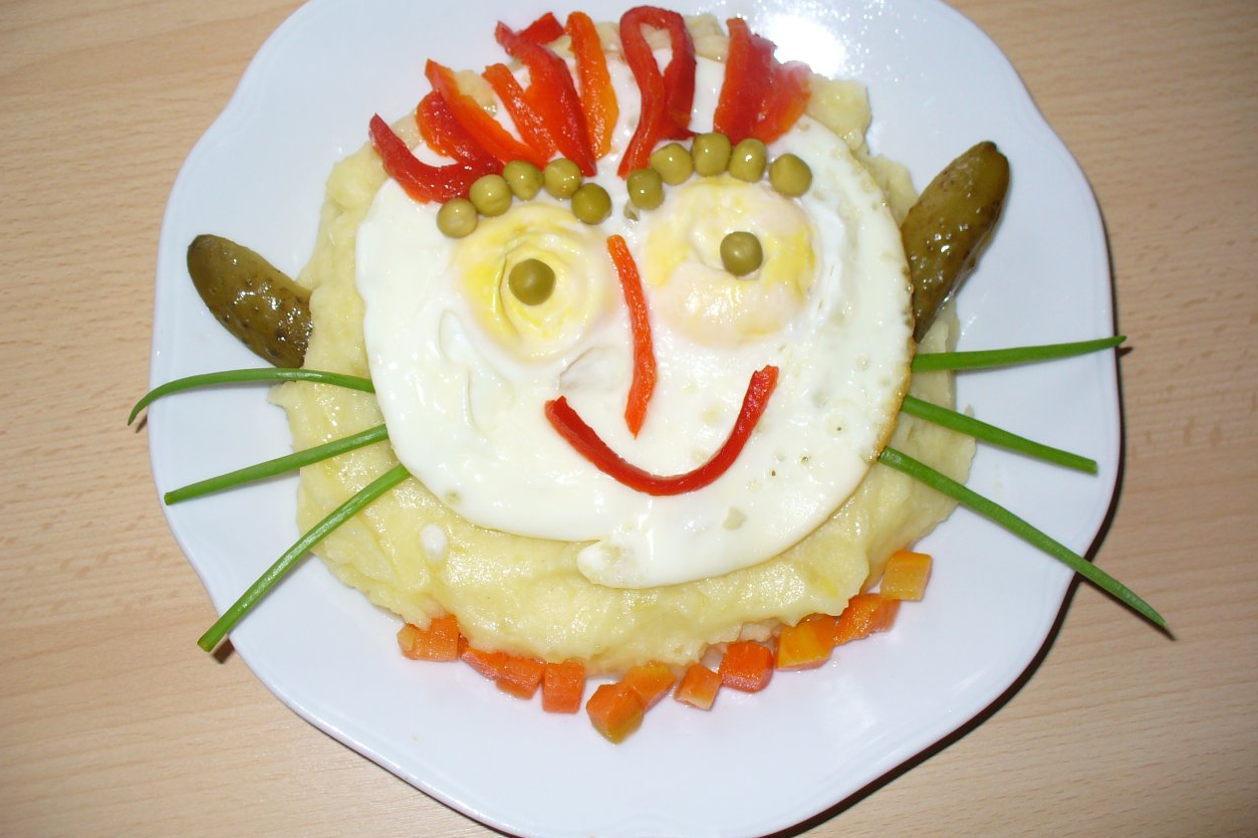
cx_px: 626
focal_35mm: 39
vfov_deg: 34.2
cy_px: 381
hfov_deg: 49.6
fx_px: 1363
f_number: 2.8
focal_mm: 6.1
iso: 80
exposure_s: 1/60
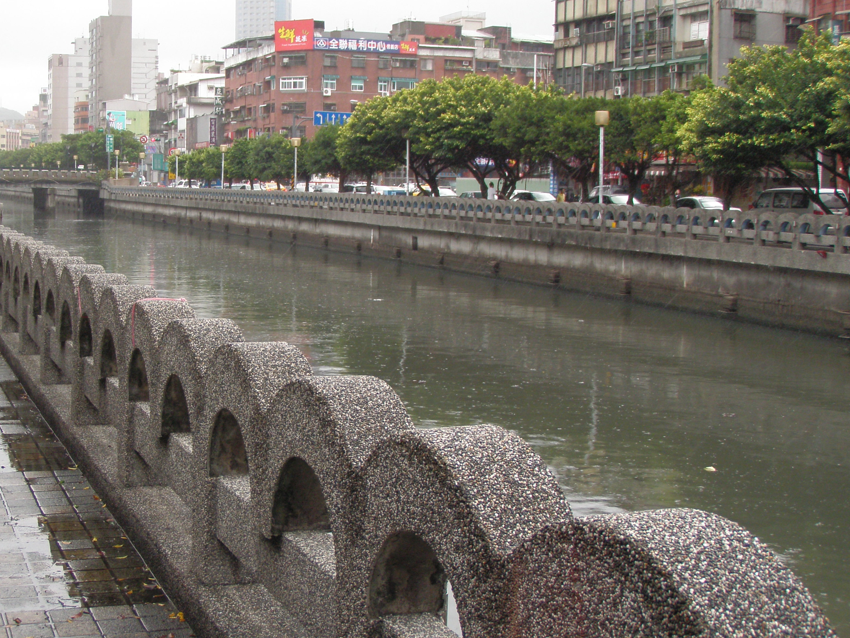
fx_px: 1301
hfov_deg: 35.9
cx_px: 295
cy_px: 340
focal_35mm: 53
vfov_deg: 27.5
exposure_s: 1/250
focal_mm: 6.7
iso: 80
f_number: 3.5
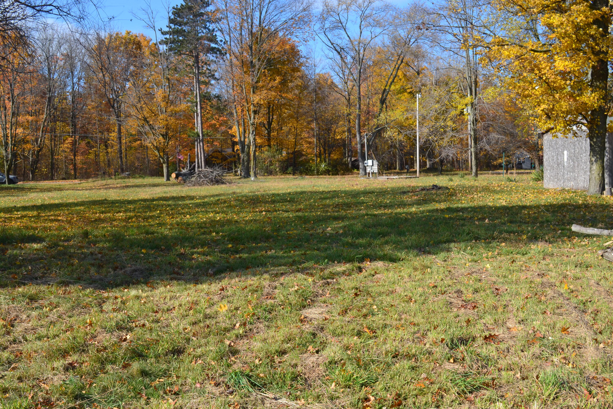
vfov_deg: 34.2
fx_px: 664
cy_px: 204
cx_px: 306
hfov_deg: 49.6
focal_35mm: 39
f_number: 10
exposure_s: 1/250
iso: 400
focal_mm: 26
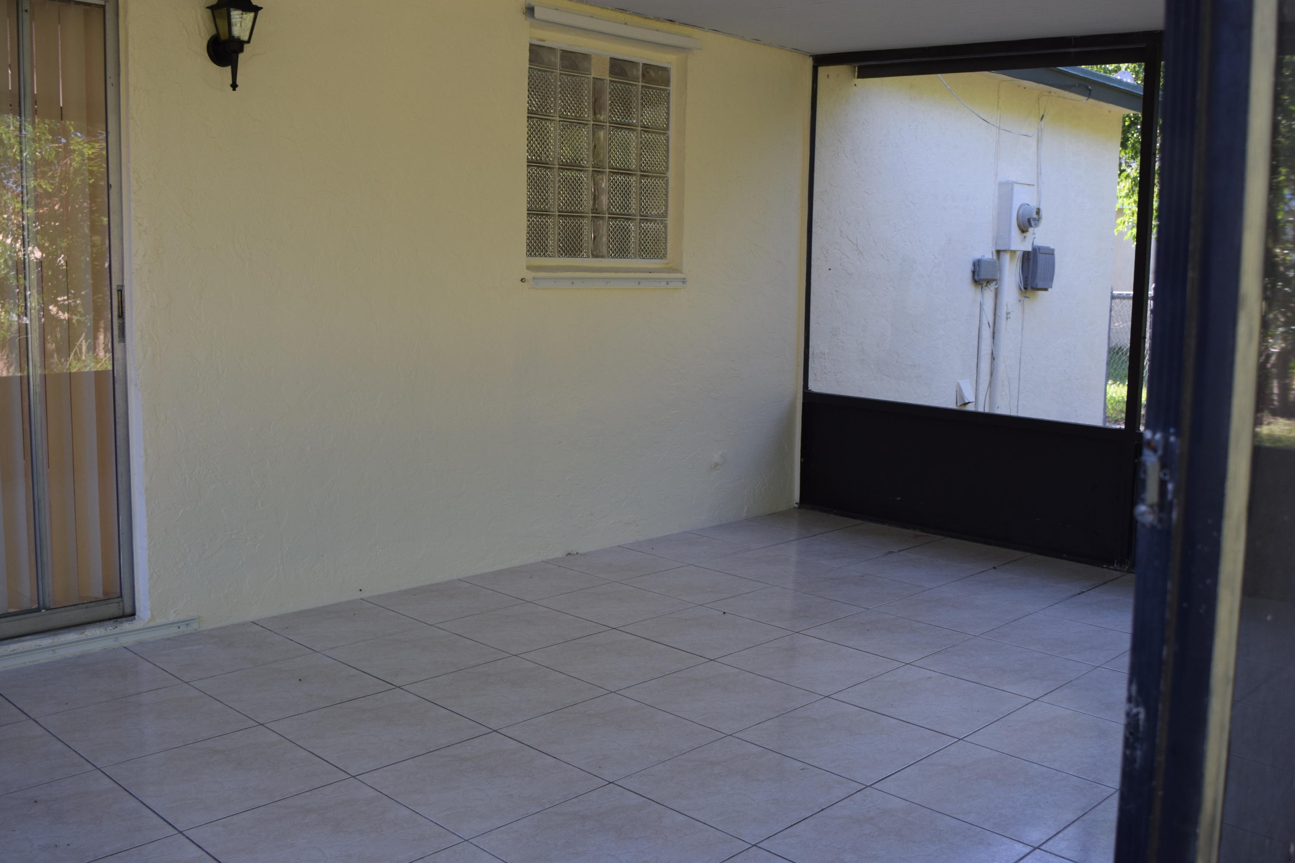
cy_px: 432
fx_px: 1241
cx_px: 648
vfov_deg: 38.4
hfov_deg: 55.1
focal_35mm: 34
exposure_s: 1/160
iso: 400
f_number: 6.3
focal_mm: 23
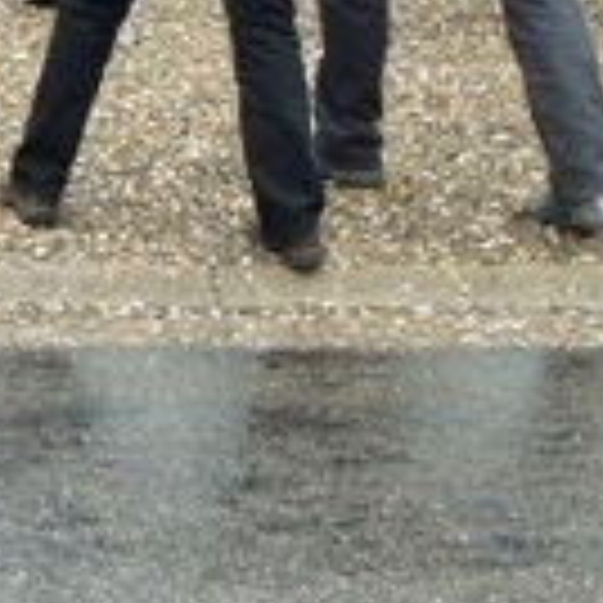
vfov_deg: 10.2
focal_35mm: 166
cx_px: -230
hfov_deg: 10.3
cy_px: -292
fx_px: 3272
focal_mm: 7.6
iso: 100
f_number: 3.2
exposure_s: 1/100
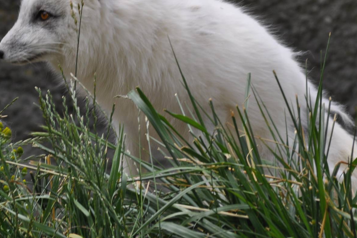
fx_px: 5433
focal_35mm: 548
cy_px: 78
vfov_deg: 2.5
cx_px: 201
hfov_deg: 3.8
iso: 200
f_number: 11
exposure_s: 1/200
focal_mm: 270
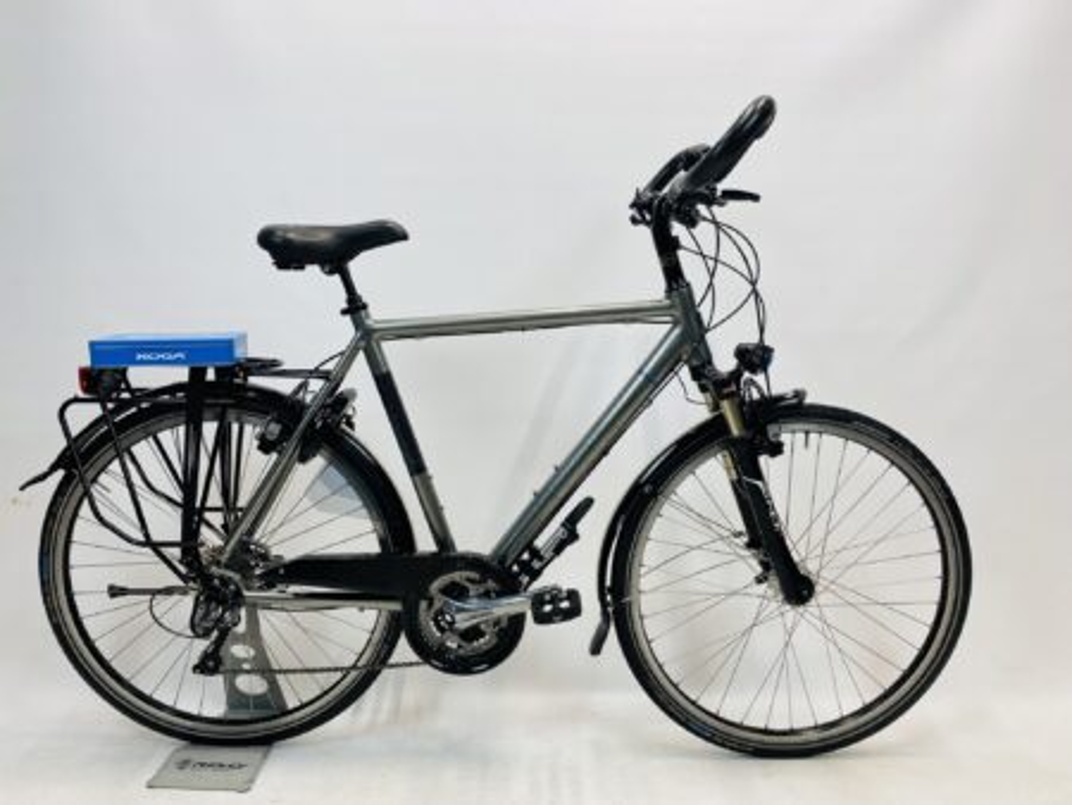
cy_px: 402
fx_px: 806
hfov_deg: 67.3
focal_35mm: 26
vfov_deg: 53.1
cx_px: 536
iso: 50
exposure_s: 1/100
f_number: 1.8
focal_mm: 4.25
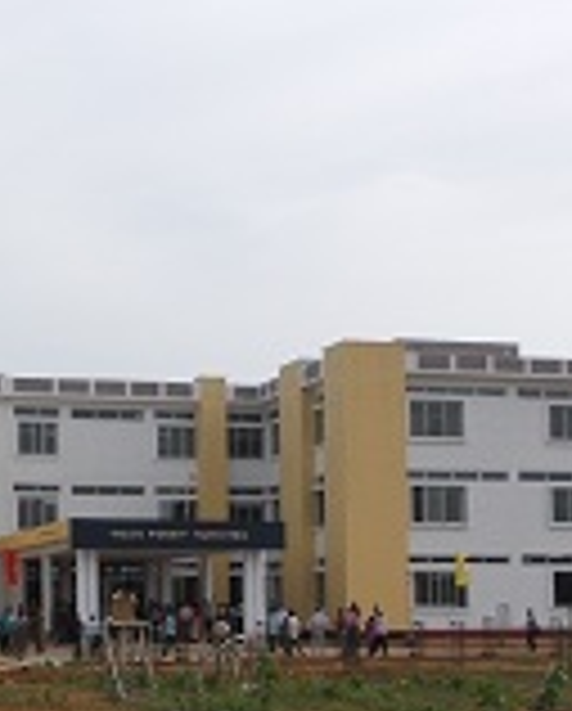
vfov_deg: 29.6
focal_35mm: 63
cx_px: 25
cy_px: 522
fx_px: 1329
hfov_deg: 23.4
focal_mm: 4
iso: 80
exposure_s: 1/320
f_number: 5.4
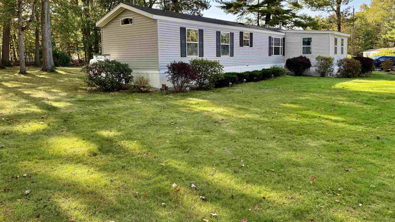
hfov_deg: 69.9
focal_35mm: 27
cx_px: 194
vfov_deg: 42.5
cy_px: 80
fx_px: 283
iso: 100
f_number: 1.78
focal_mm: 6.76
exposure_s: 1/476
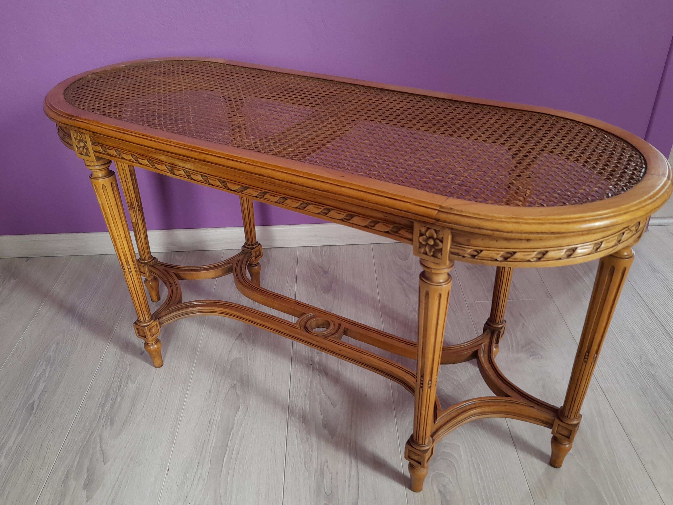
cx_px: 348
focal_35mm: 30
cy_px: 283
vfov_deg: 46.7
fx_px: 583
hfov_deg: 59.9
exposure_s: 1/50
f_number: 2
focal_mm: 4.6
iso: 200
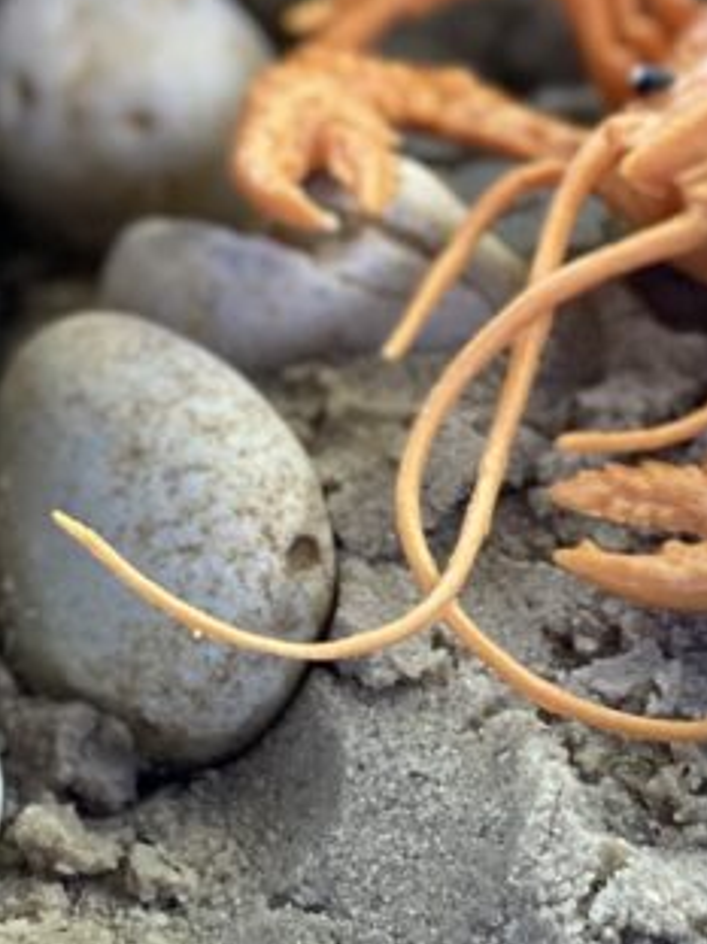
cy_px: -205
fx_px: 5014
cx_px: -522
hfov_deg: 7.8
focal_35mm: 184
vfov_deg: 10.6
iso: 100
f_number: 2
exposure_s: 1/122
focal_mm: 6
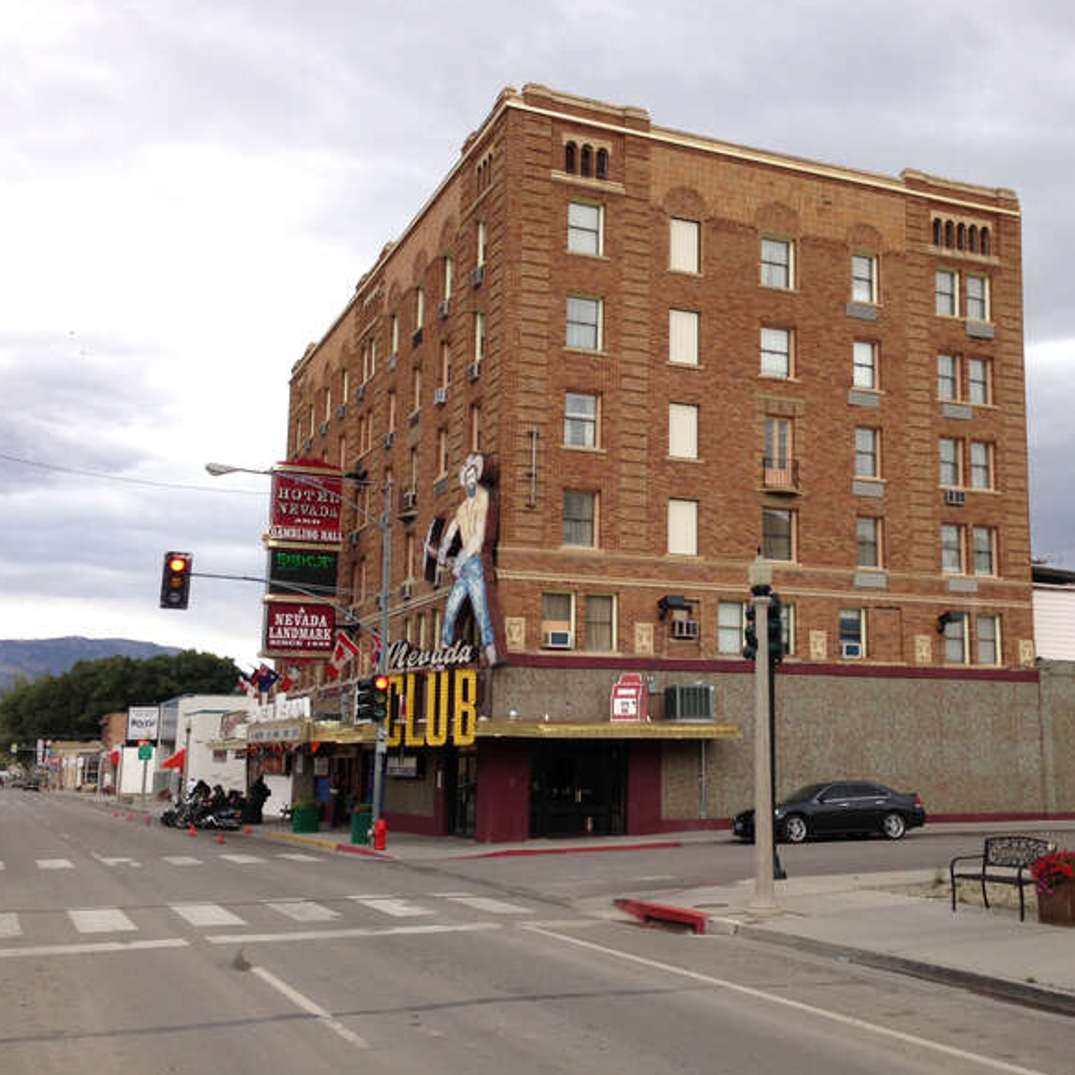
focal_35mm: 40
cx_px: 655
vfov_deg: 41.9
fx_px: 1405
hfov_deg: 41.6
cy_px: 529
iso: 50
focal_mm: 4.13
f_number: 2.4
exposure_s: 1/678
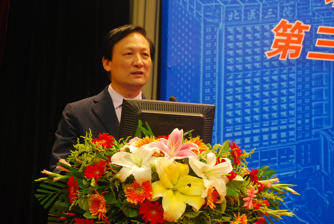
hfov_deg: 20.4
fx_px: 930
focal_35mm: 100
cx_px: 142
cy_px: 118
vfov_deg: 13.7
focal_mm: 56
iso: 800
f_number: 5
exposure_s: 1/20
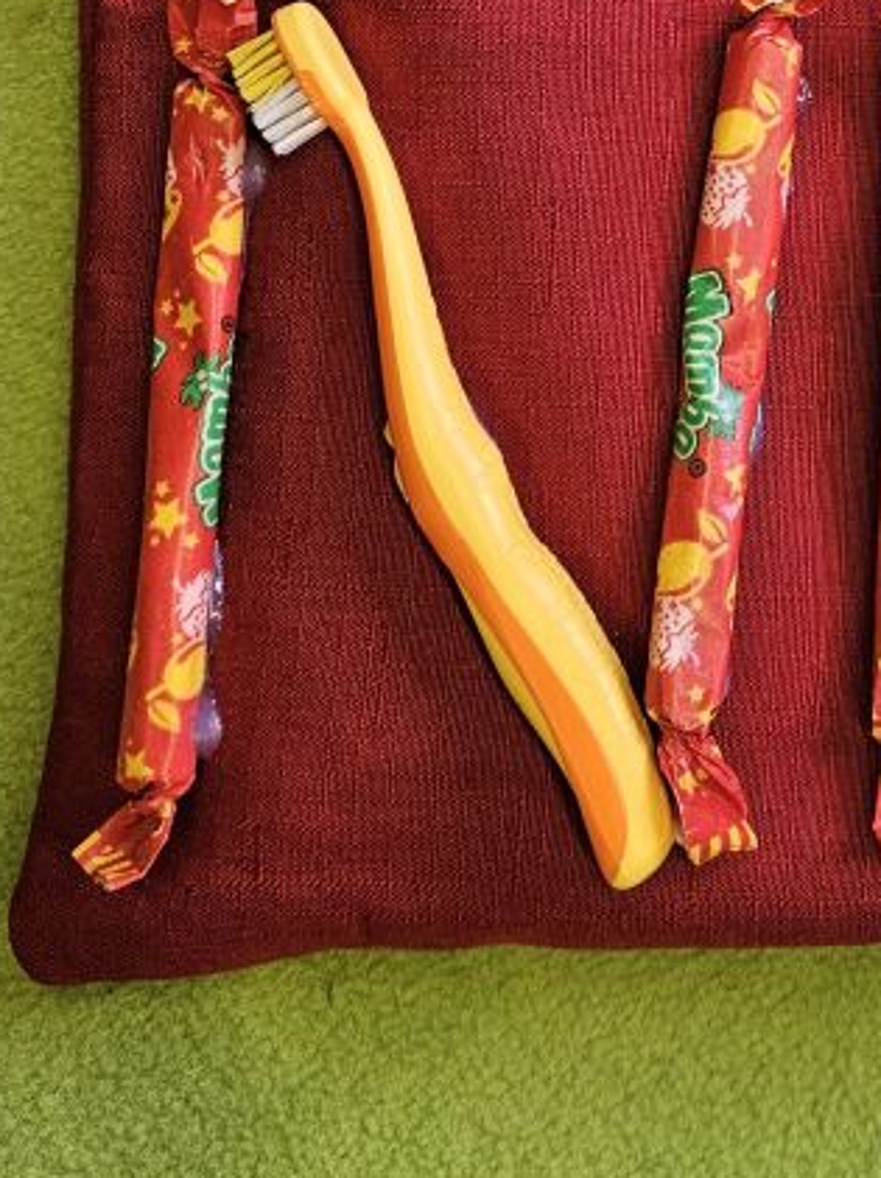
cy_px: -84
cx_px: 1172
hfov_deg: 19.3
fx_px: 2379
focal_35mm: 70
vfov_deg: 25.9
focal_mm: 5.4
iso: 80
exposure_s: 1/100
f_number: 1.8
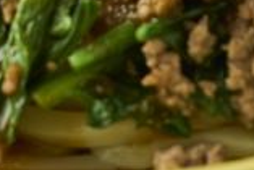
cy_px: -271
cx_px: 87
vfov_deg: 2.0
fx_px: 4950
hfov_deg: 2.9
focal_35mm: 701
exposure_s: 1/50
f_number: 5
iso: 125
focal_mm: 110
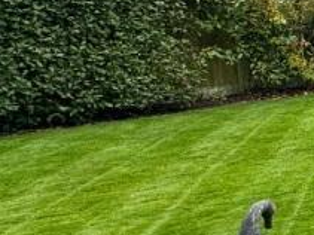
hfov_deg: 15.6
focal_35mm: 68
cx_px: 737
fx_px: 616
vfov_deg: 21.4
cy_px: 54
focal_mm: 2.22
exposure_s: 1/99
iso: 100
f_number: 2.2
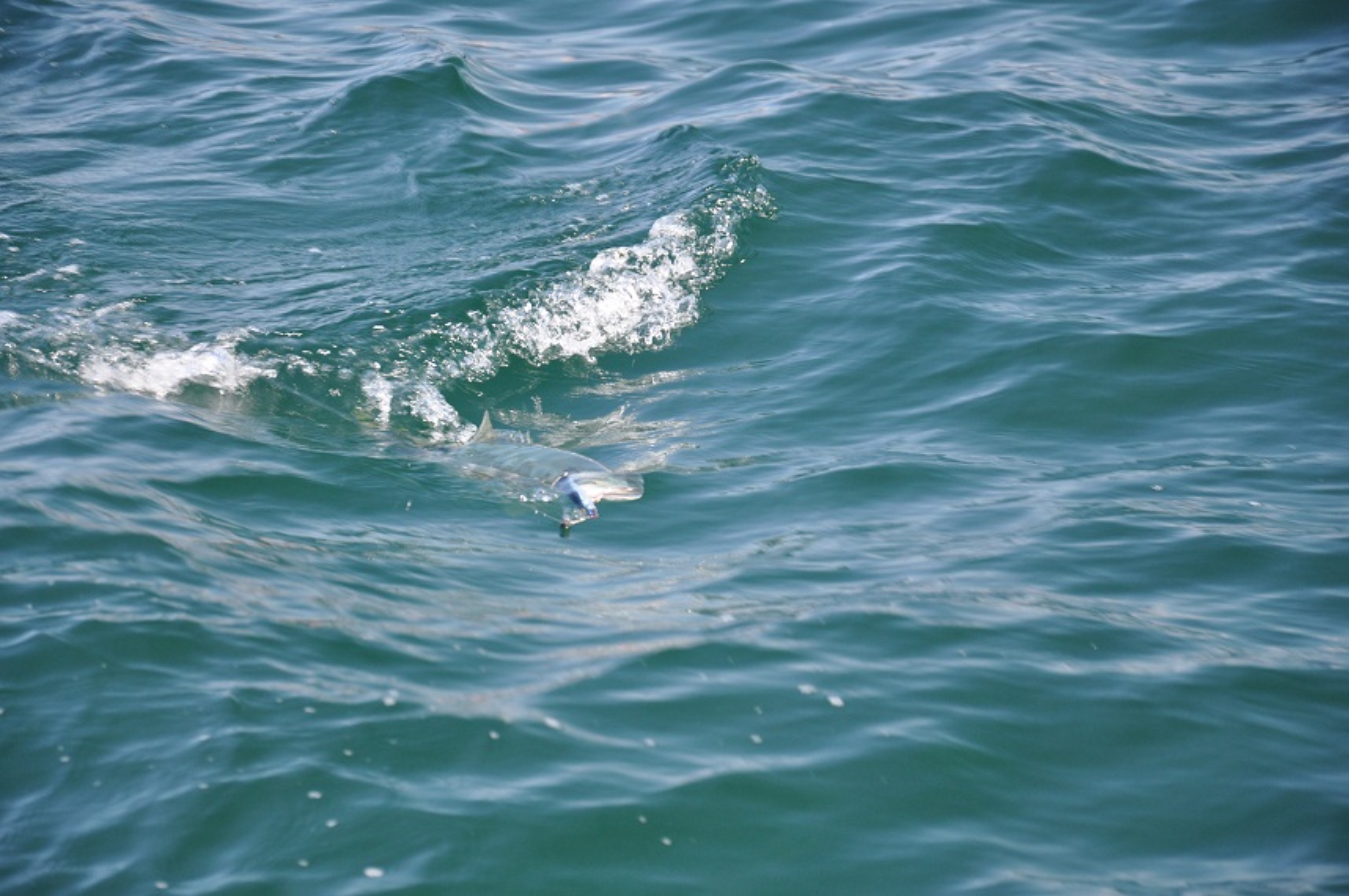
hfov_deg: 13.1
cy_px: 448
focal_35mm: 158
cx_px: 674
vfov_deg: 8.7
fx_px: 5895
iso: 400
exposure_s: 1/125
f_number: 5.6
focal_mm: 105
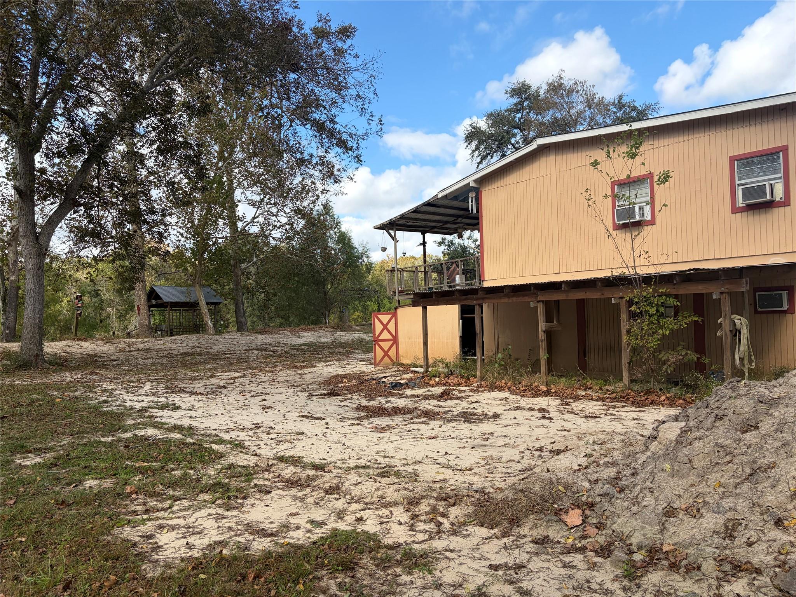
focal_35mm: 26
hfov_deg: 67.3
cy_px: 298
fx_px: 598
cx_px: 398
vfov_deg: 53.1
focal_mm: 5.96
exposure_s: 1/1706
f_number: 1.6
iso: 50
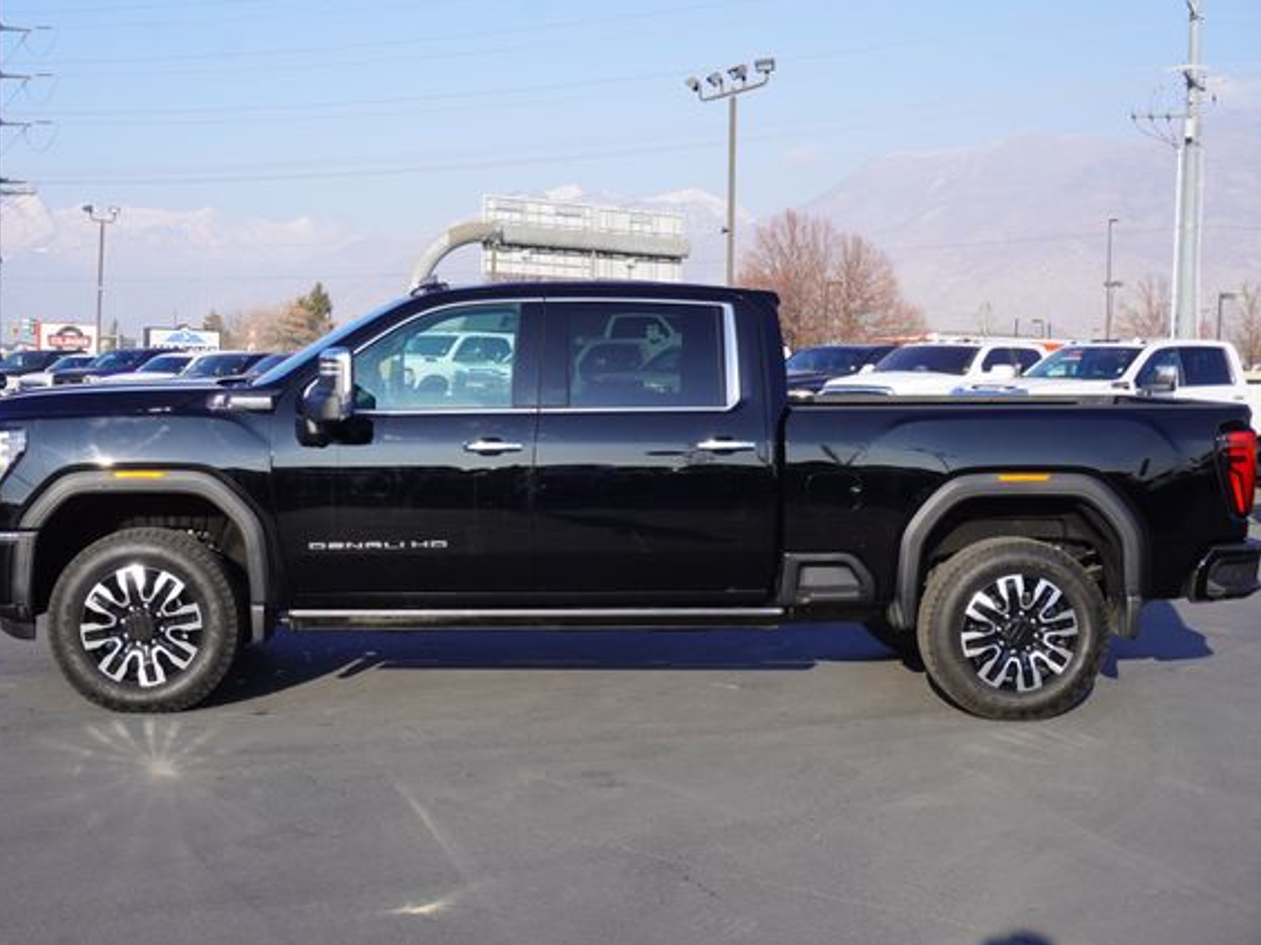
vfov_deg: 30.5
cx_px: 581
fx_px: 1732
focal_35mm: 48
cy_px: 471
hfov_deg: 40.0
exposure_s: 1/125
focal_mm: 29
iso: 100
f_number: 9
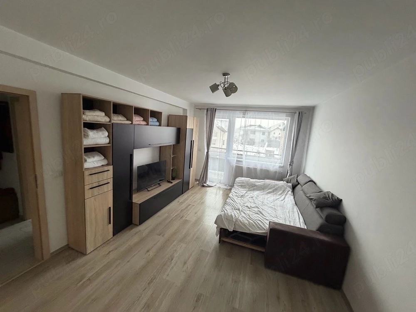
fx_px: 168
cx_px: 208
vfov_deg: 85.7
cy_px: 156
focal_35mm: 14
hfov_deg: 102.1
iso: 320
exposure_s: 1/120
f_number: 2.2
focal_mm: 2.22
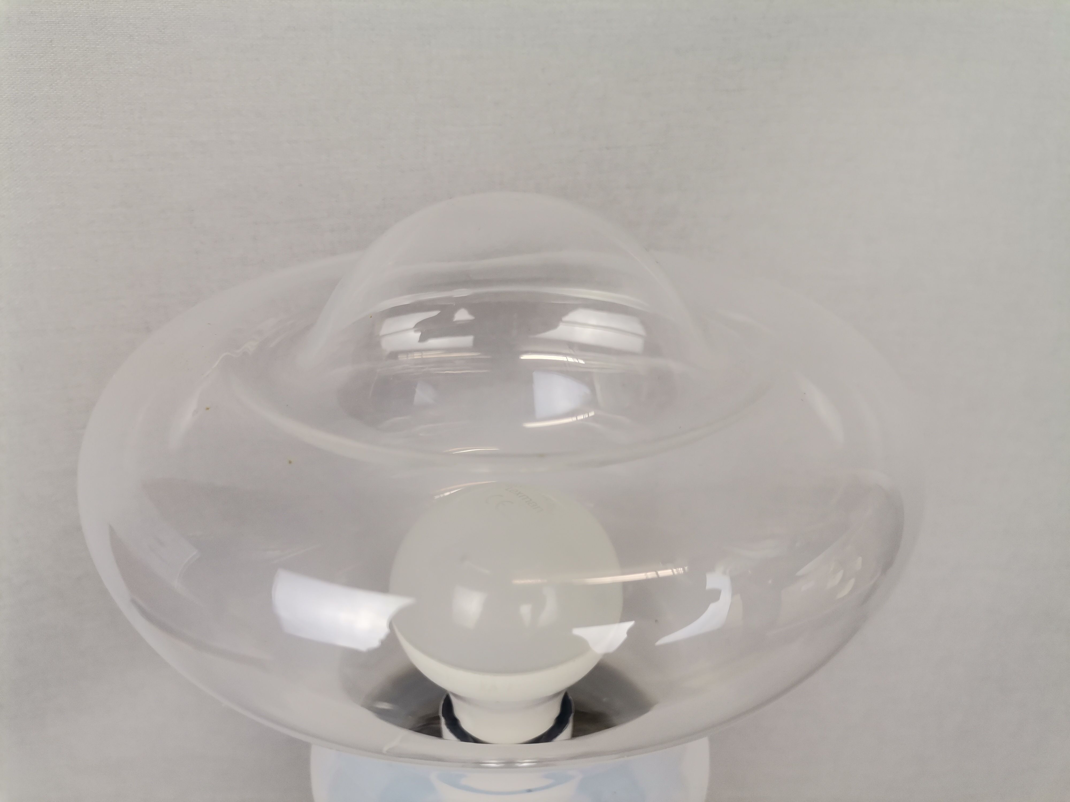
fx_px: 804
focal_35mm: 26
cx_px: 535
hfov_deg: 67.3
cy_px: 401
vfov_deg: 53.1
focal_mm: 4.75
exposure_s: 1/100
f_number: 1.8
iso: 125
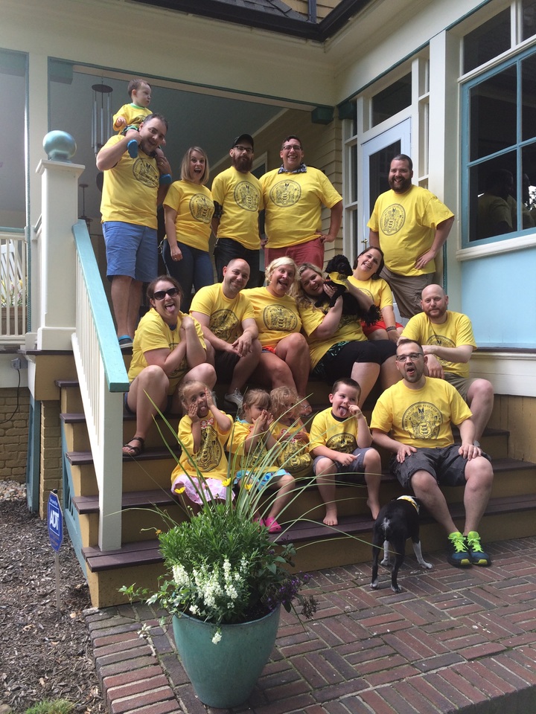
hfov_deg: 48.2
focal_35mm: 29
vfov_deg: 61.7
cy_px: 357
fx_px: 599
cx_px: 268
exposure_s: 1/120
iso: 40
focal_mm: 4.15
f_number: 2.2
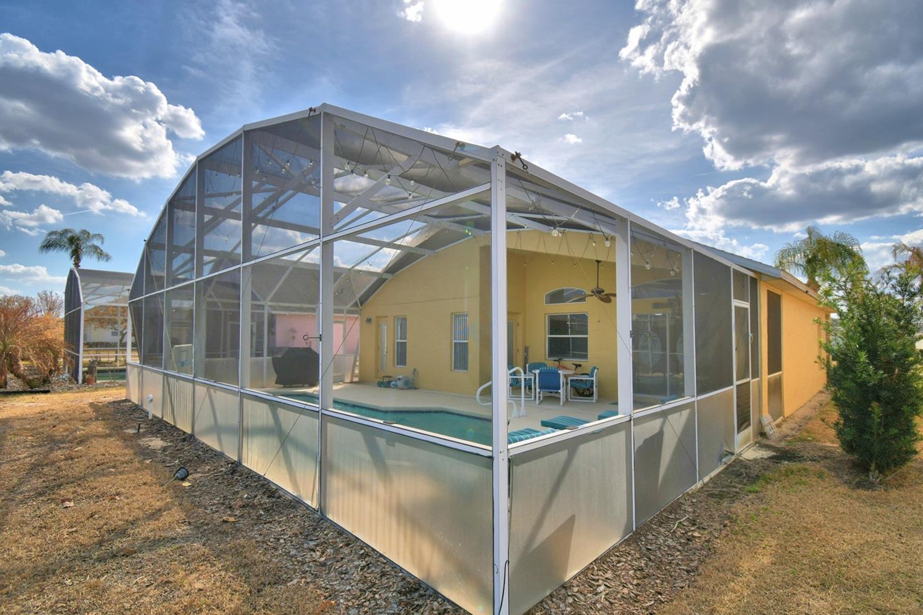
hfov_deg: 96.7
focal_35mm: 16
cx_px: 473
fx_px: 410
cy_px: 323
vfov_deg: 73.7
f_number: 4.5
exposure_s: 1/2000
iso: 100
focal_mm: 10
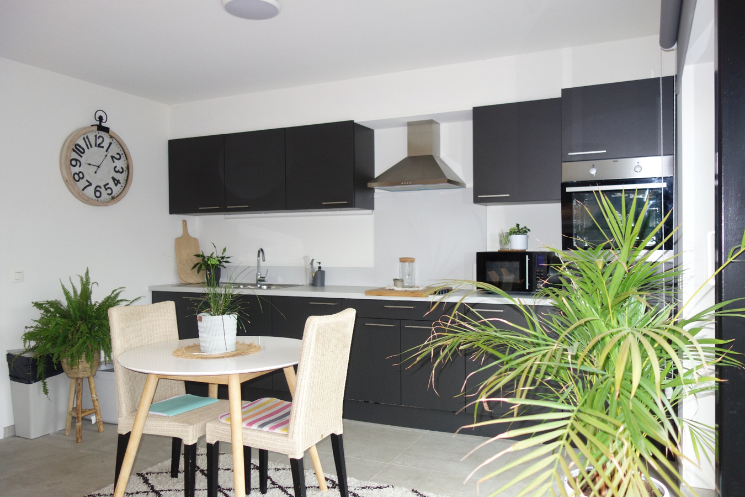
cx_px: 372
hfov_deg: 65.5
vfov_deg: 46.4
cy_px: 248
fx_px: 579
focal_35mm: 28
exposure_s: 1/30
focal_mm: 10.4
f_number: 1.8
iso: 160
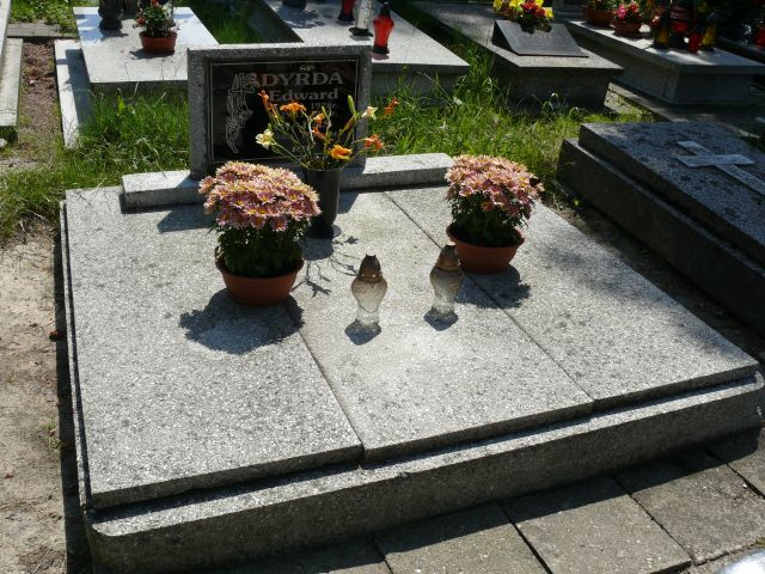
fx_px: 773
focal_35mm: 35
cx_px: 382
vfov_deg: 40.7
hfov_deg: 52.6
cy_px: 287
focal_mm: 7.4
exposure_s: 1/400
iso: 100
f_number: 6.3
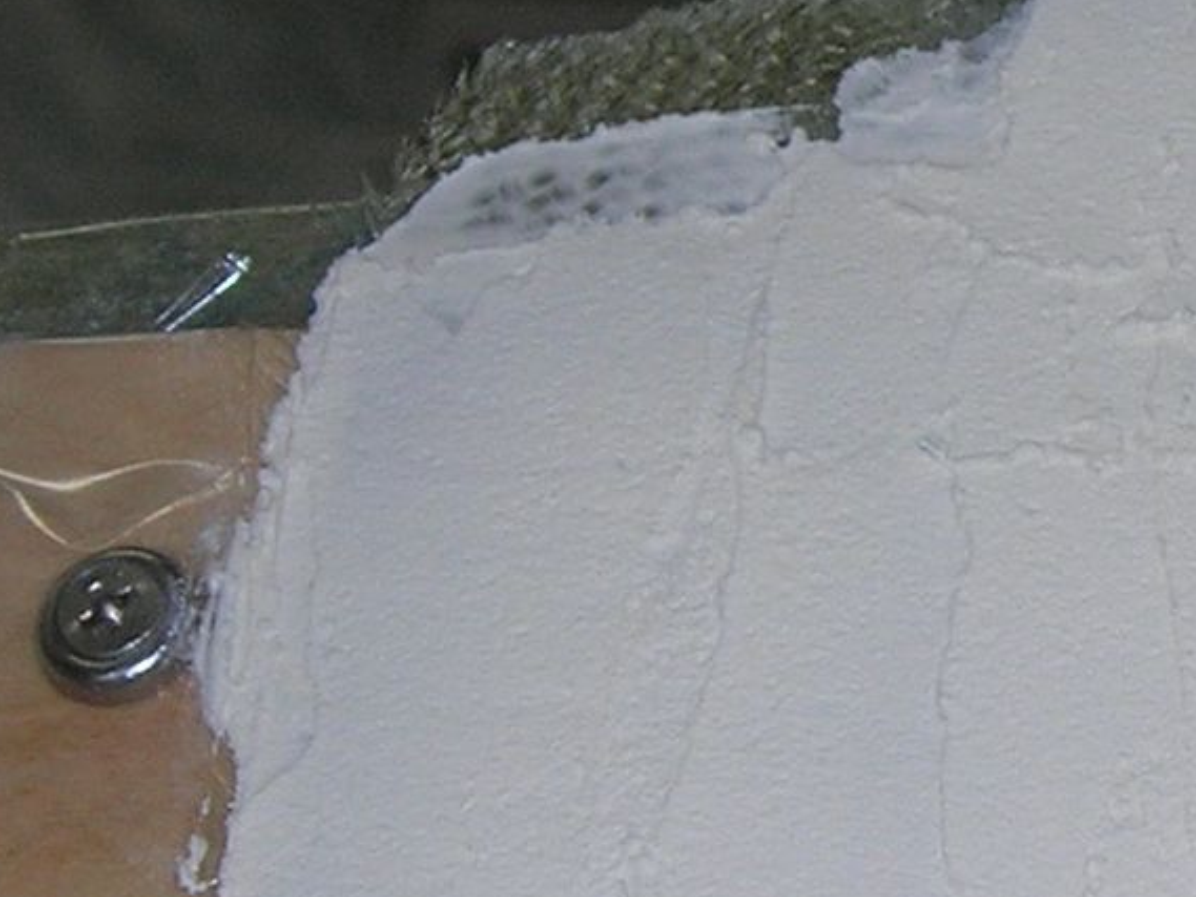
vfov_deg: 8.9
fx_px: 5771
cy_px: 478
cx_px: 1473
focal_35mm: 167
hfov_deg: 11.6
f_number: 2.8
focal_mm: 7.8
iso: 64
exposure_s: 1/60.1
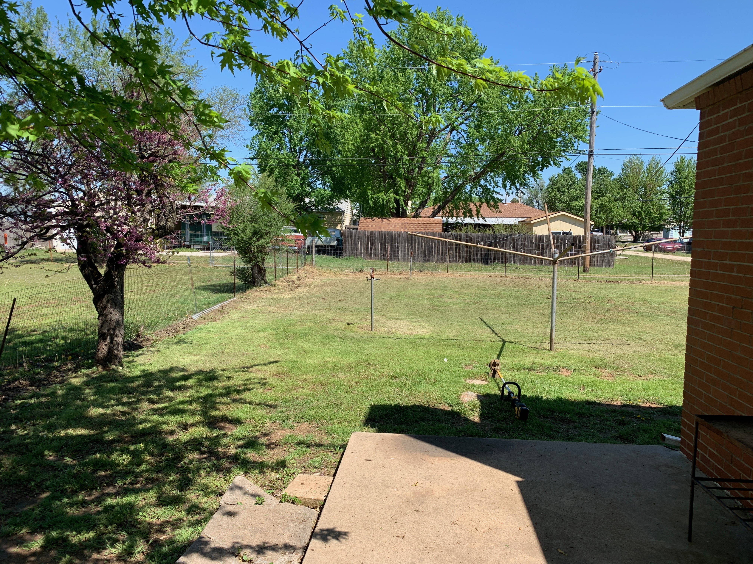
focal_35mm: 26
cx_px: 376
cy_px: 282
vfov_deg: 53.1
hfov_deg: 67.3
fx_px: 566
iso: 25
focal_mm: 4.25
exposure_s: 1/1468
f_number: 1.8
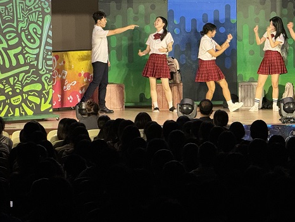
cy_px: 74
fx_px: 1756
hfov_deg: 9.6
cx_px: 224
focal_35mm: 206
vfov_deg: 7.2
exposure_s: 1/60
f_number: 2.8
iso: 250
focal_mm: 15.66
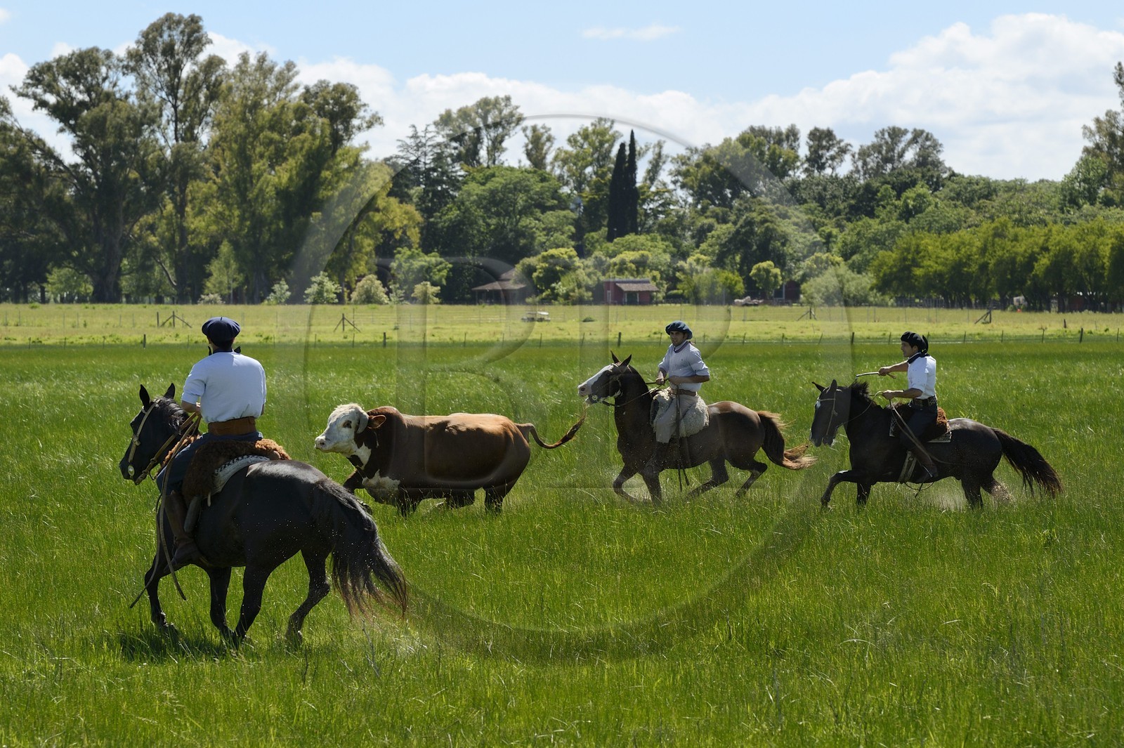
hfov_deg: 15.2
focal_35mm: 135
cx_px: 562
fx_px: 4213
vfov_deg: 10.1
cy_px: 374
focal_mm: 135
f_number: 8
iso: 400
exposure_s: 1/800
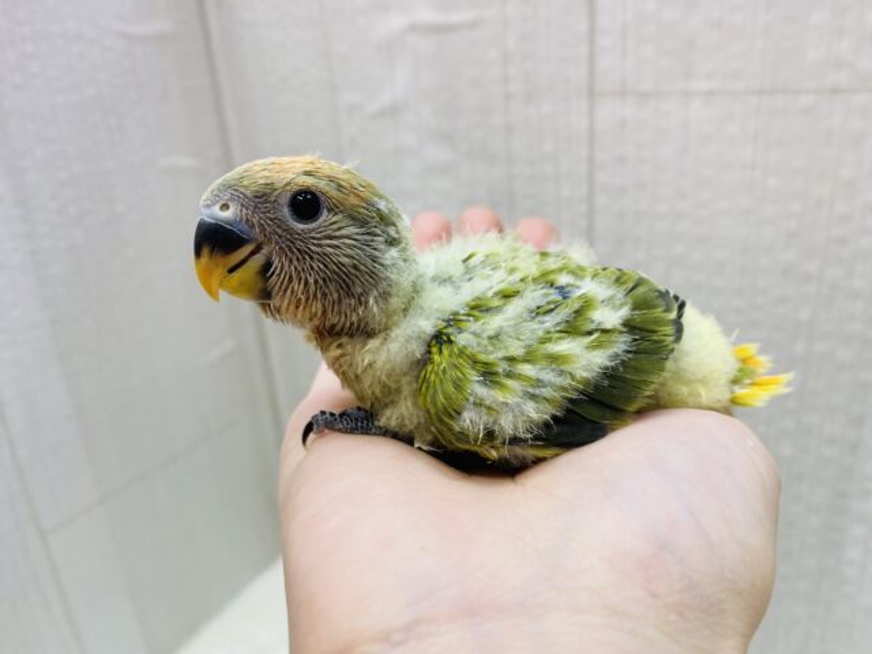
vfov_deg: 54.9
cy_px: 327
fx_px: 630
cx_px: 436
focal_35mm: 25
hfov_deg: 69.4
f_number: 1.8
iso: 80
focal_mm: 4.25
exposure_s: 1/100
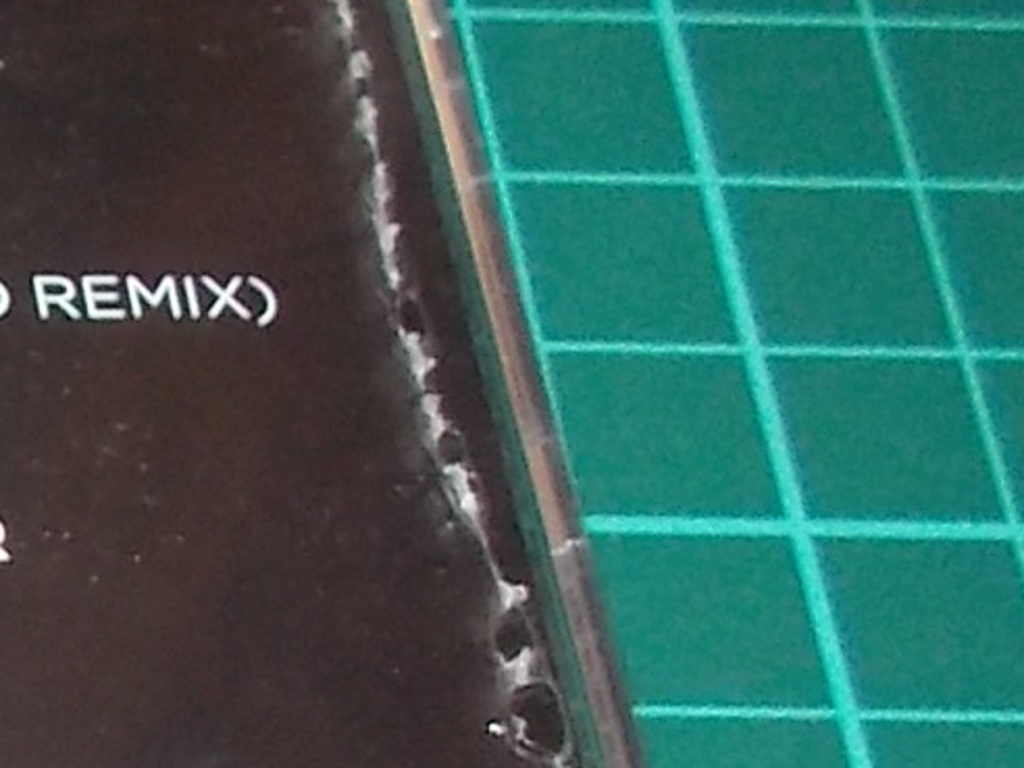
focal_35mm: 134
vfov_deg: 10.8
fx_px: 3964
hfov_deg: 12.7
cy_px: 1064
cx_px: -1095
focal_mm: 4.1
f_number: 3.3
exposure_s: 1/30
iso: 200
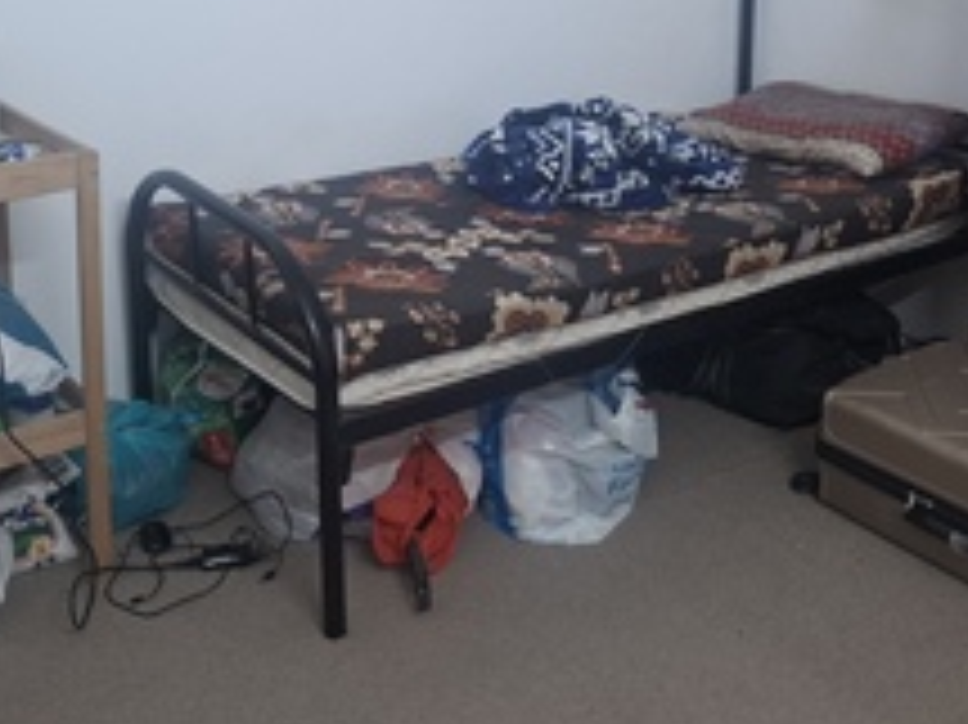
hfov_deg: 38.9
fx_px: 1369
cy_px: 115
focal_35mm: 49
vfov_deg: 28.8
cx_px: 511
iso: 50
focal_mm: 5.54
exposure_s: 1/100
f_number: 1.8
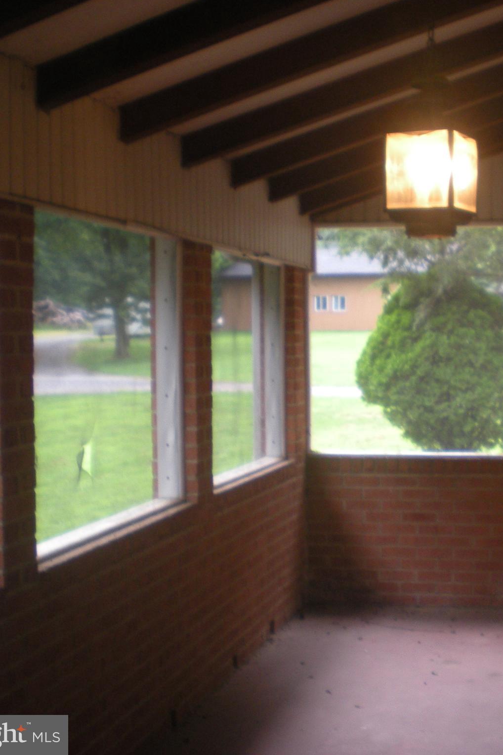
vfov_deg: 37.5
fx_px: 1111
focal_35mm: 53
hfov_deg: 24.8
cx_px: 451
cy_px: 376
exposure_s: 1/58.3
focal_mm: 6.3
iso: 114
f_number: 3.1
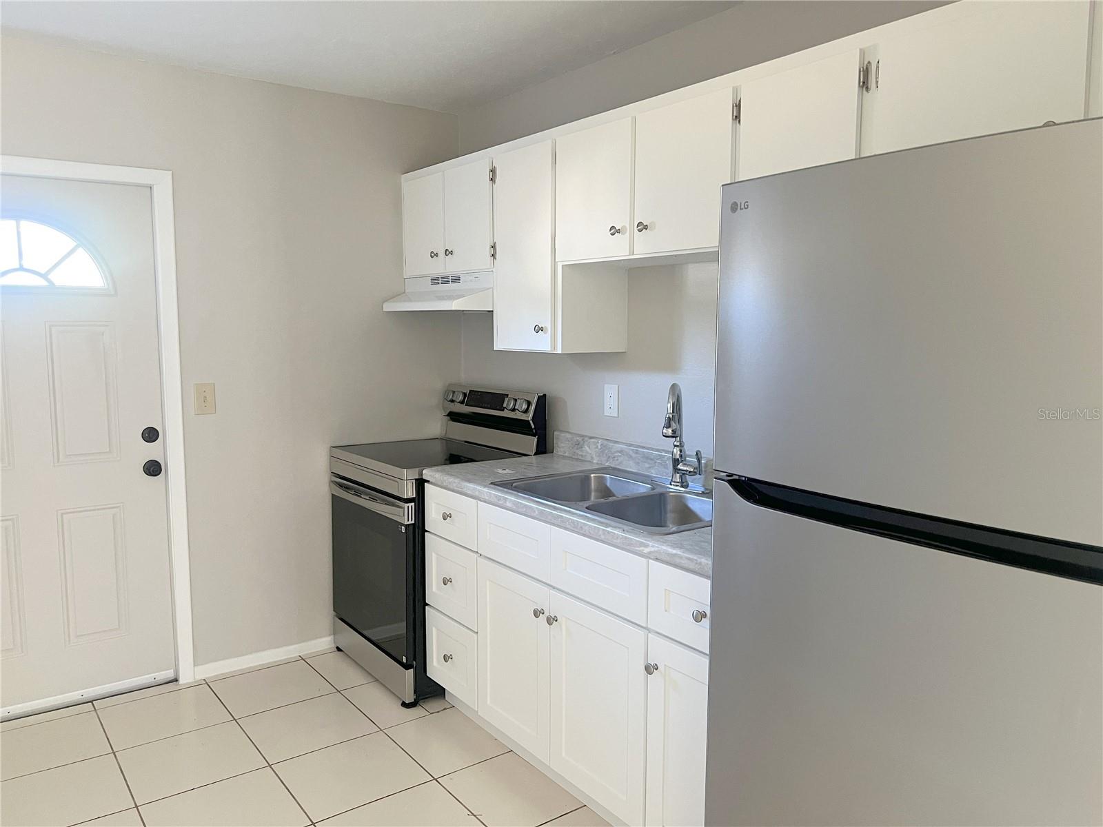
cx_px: 552
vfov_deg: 53.1
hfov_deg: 67.3
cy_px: 414
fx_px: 828
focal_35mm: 26
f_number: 1.5
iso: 250
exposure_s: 1/60
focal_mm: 5.7
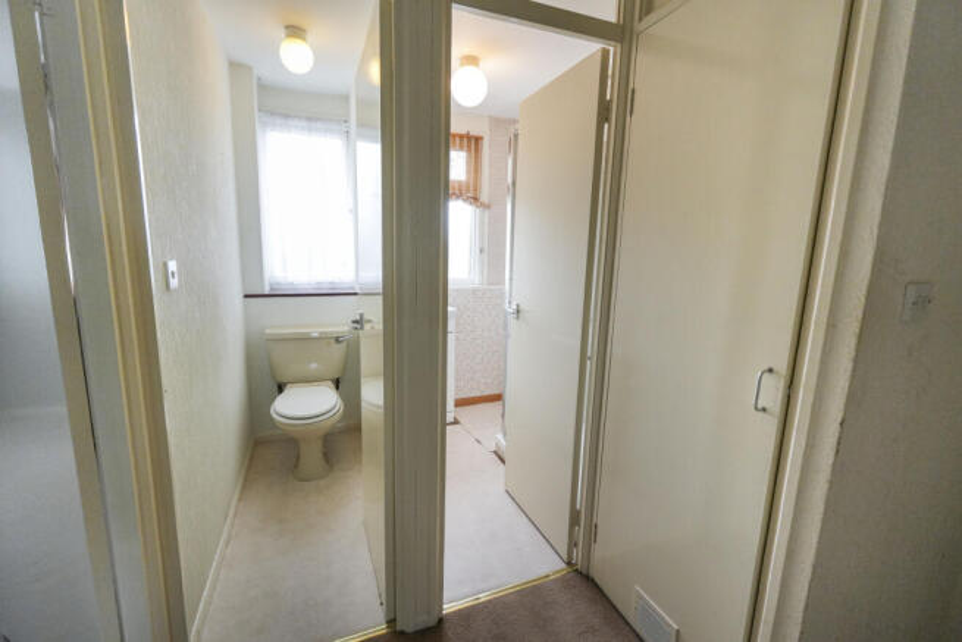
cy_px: 321
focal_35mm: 16
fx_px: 441
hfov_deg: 95.0
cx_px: 481
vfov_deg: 72.1
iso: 800
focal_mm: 11
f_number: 4
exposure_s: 1/160
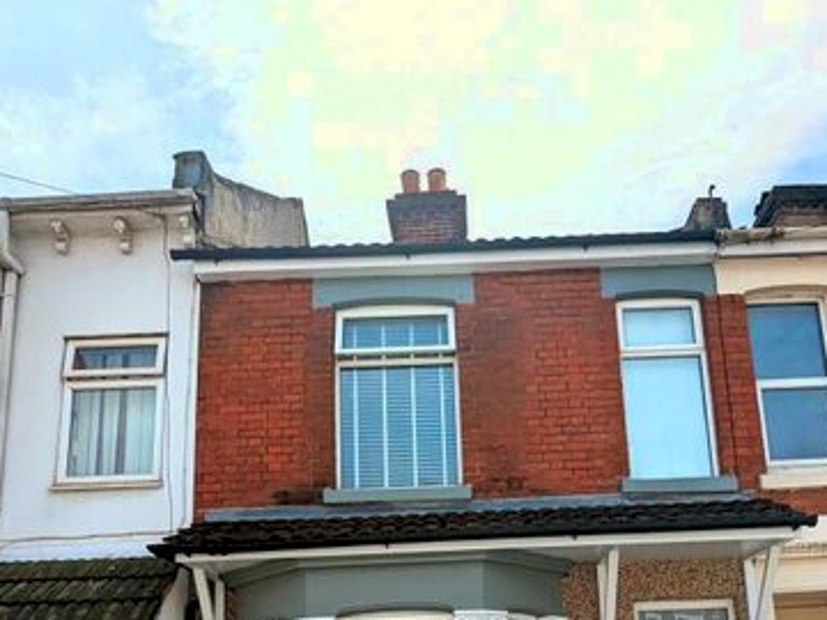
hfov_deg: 58.2
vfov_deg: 41.3
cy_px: 575
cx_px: 463
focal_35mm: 31
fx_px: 741
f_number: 2.2
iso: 52
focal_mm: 2.35
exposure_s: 1/7194
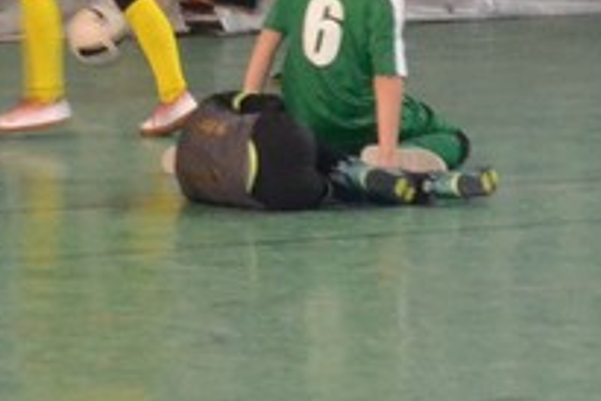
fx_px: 6883
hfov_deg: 5.0
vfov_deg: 3.3
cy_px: 16
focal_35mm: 412
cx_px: 50
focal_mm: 44
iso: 2800
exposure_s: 1/60
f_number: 5.3
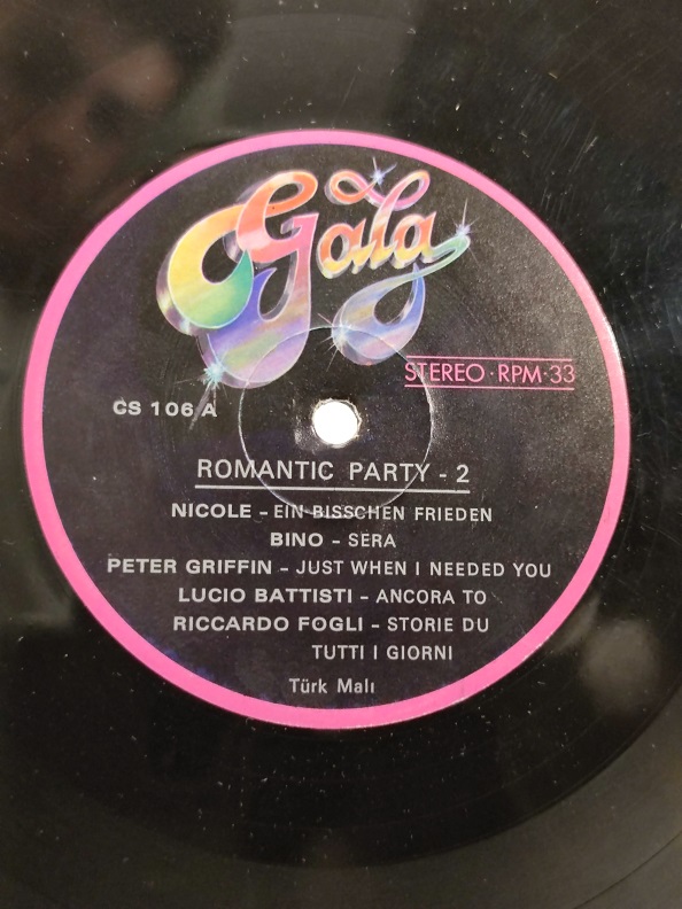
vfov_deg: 39.7
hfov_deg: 30.3
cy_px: 454
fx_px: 1261
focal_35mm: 48
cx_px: 341
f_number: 1.69
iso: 849
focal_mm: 6.72
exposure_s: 1/60
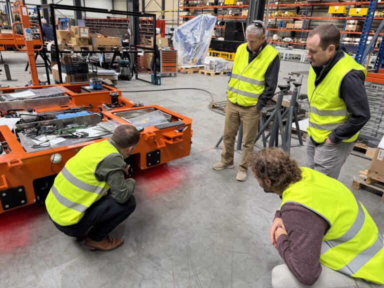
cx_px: 192
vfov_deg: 56.8
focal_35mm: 24
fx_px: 266
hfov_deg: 71.6
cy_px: 144
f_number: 1.78
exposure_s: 1/120
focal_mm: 6.76
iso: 200
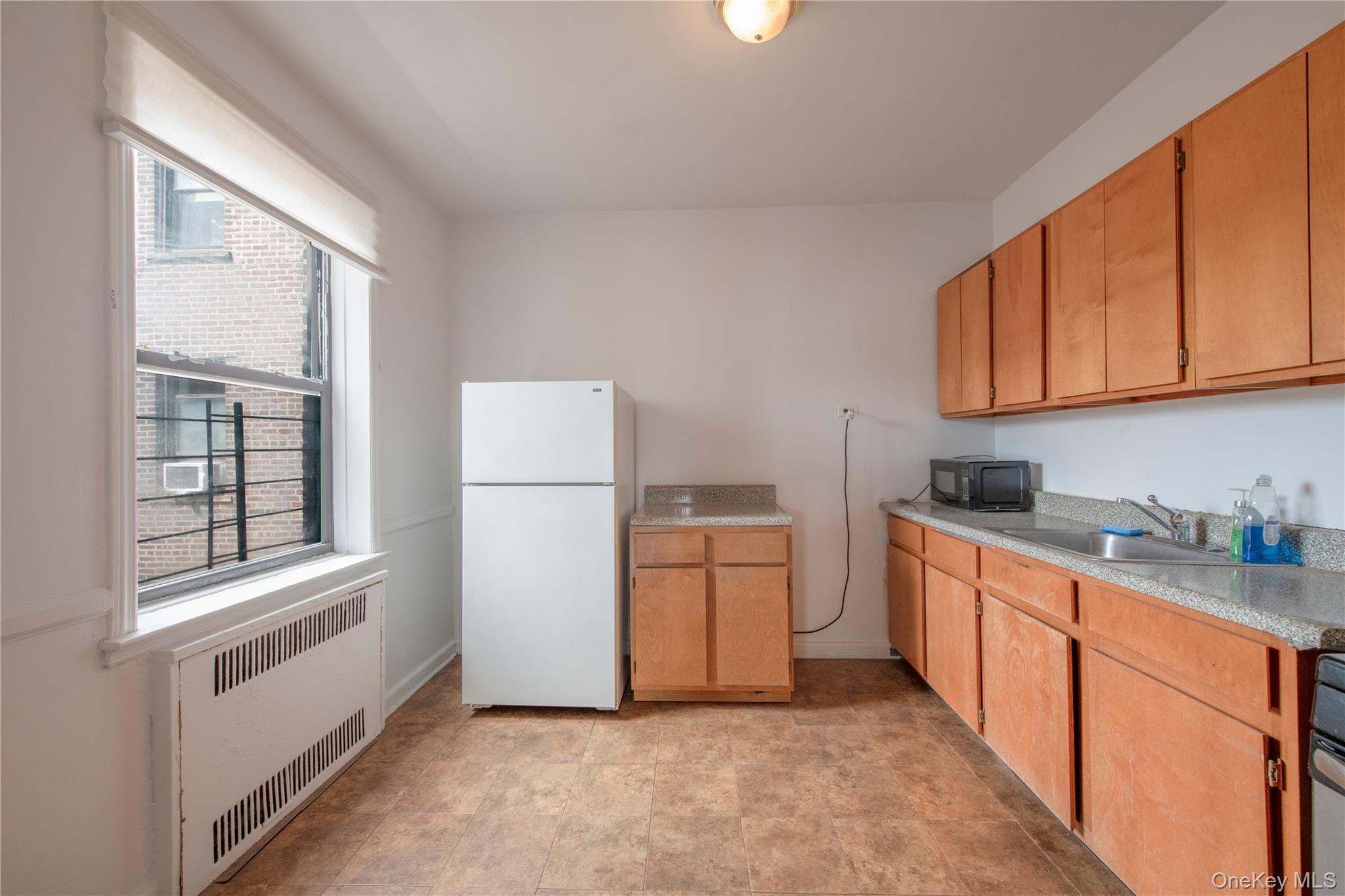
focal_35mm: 14
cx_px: 672
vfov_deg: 81.2
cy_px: 448
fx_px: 523
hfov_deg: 104.3
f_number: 7.1
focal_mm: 14
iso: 500
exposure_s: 1/25
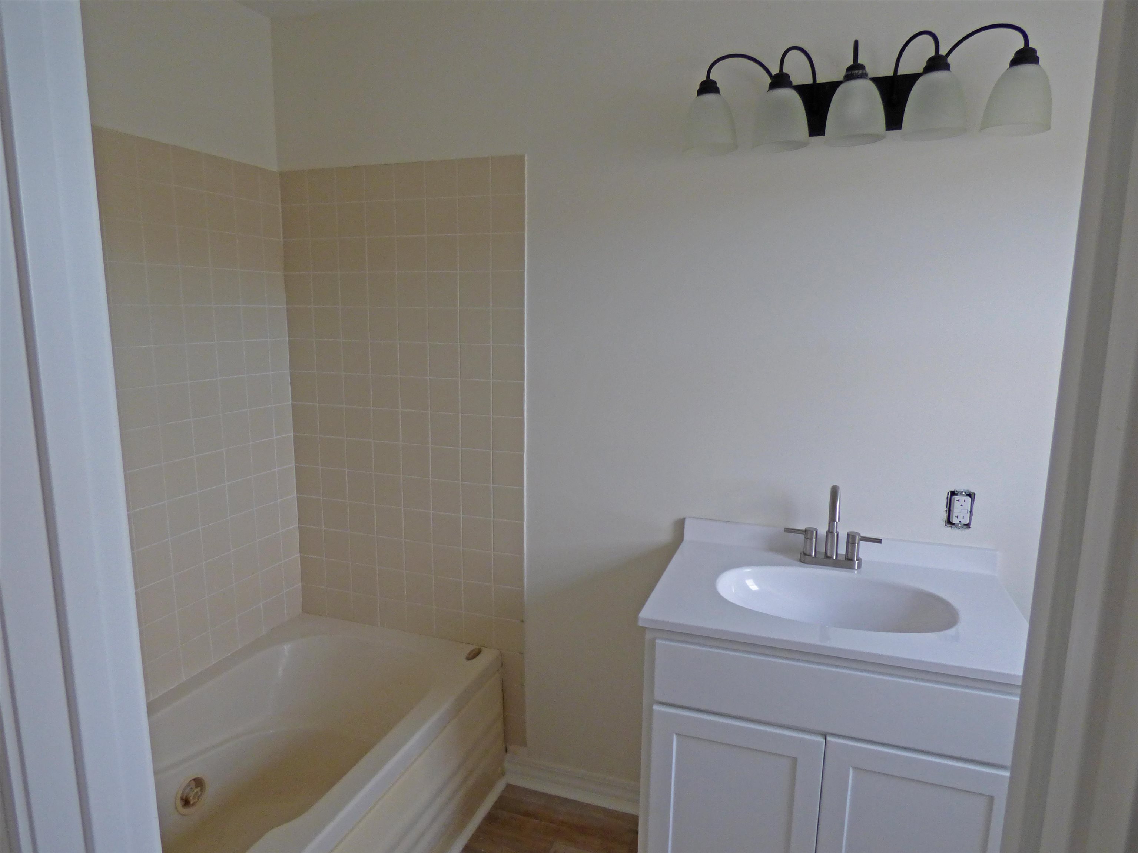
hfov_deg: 81.7
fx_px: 658
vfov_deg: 66.0
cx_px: 569
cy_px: 426
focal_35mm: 20
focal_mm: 3.58
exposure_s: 1/60
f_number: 2.8
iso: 250
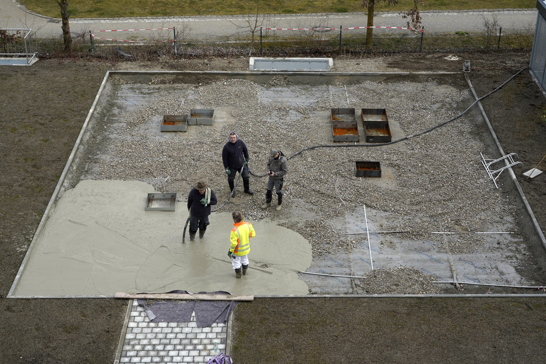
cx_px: 273
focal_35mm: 54
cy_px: 182
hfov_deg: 36.9
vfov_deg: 25.1
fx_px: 819
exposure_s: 1/125
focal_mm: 54
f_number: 11
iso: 320
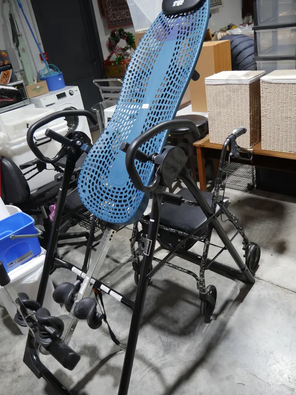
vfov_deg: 63.4
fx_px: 319
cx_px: 148
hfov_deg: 49.8
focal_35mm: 28
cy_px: 198
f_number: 3.5
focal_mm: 14
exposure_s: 1/60
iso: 320
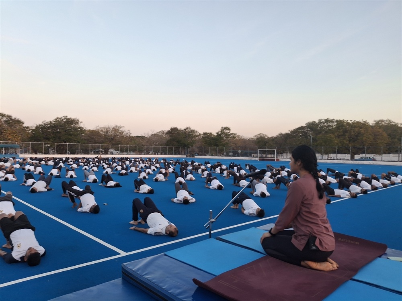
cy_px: 150
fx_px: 290
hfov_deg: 69.4
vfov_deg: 54.9
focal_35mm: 25
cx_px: 201
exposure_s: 1/100
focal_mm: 4.69
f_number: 1.8
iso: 50
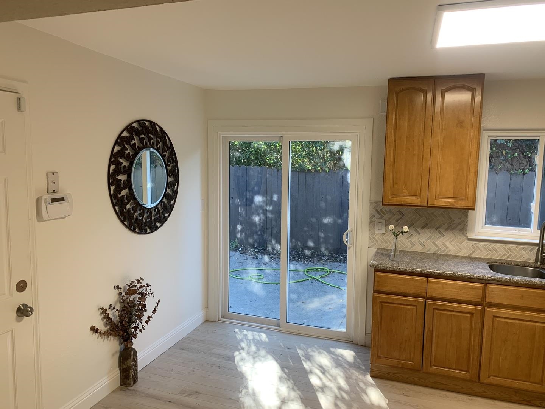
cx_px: 272
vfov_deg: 53.1
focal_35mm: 26
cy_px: 204
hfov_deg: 67.3
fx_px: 409
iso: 64
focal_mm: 4.25
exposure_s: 1/60
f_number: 1.8
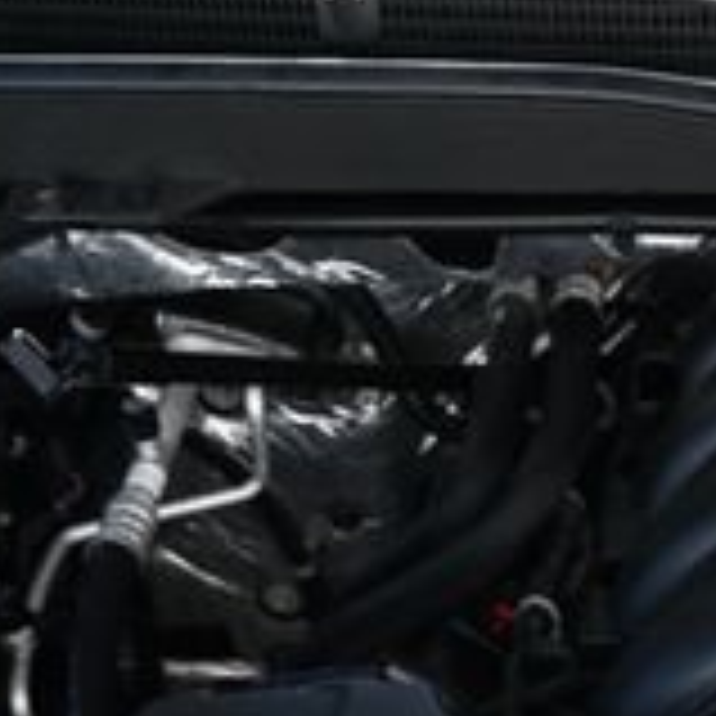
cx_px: 1018
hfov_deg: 15.2
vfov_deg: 15.4
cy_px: 928
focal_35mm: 108
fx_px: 2521
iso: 360
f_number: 4
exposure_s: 1/250
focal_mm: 21
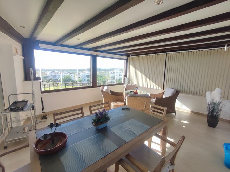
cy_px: 86
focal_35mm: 16
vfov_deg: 78.1
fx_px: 106
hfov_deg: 94.5
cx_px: 115
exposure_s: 1/349
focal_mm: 1.65
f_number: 2.2
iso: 50
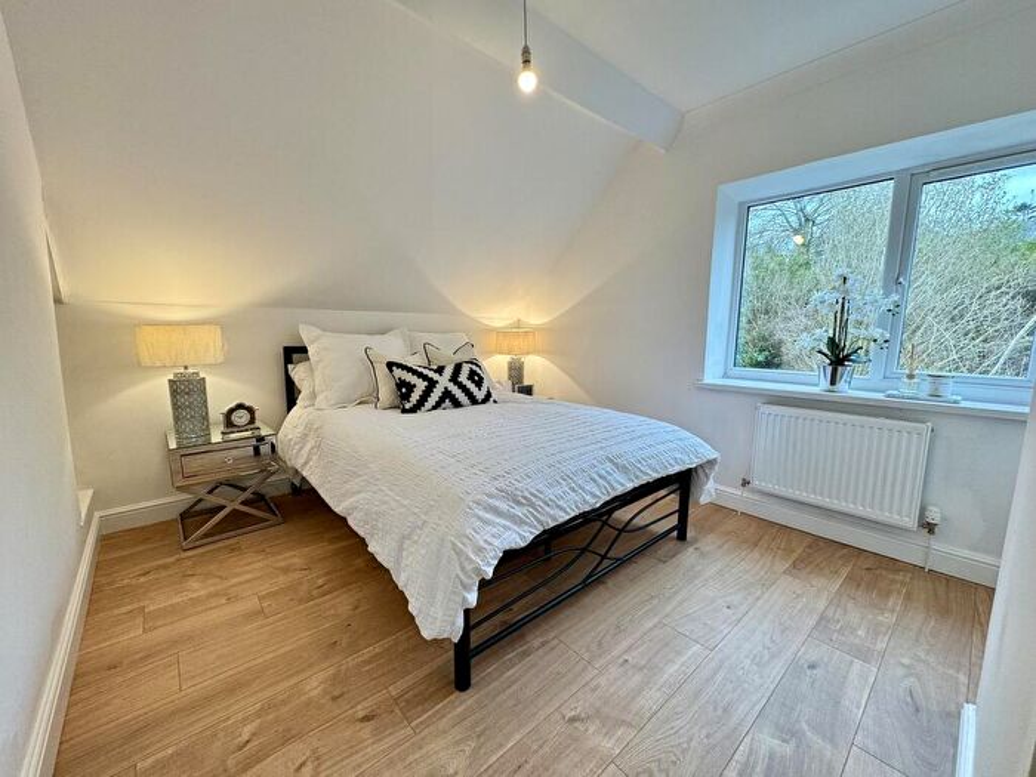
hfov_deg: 102.1
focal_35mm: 14
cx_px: 518
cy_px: 388
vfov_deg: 85.7
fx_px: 419
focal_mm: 2.22
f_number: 2.2
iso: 100
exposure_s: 1/100
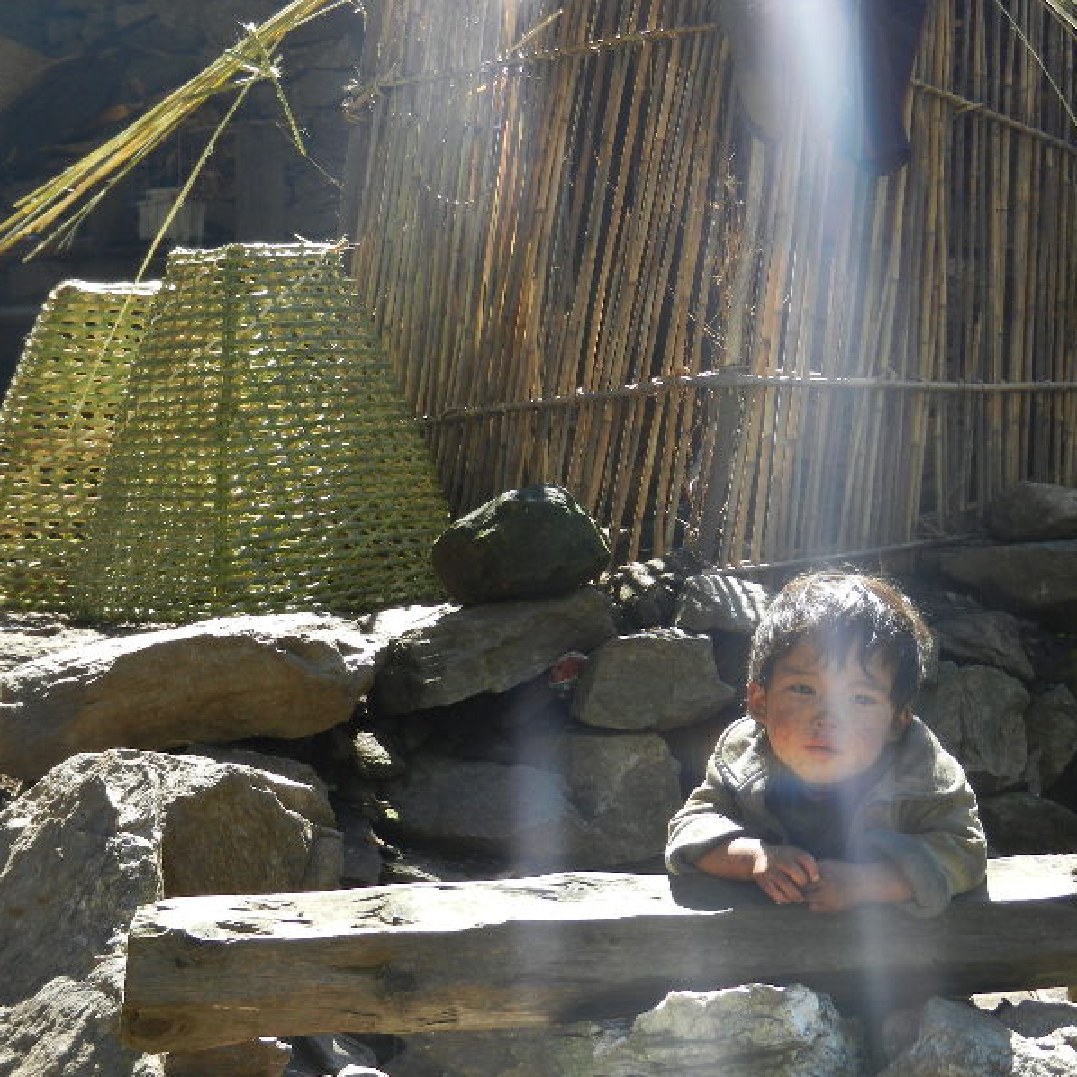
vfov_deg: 24.3
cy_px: 538
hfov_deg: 24.2
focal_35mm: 71
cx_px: 693
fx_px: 2499
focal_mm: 10.9
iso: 160
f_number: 4.5
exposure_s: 1/200
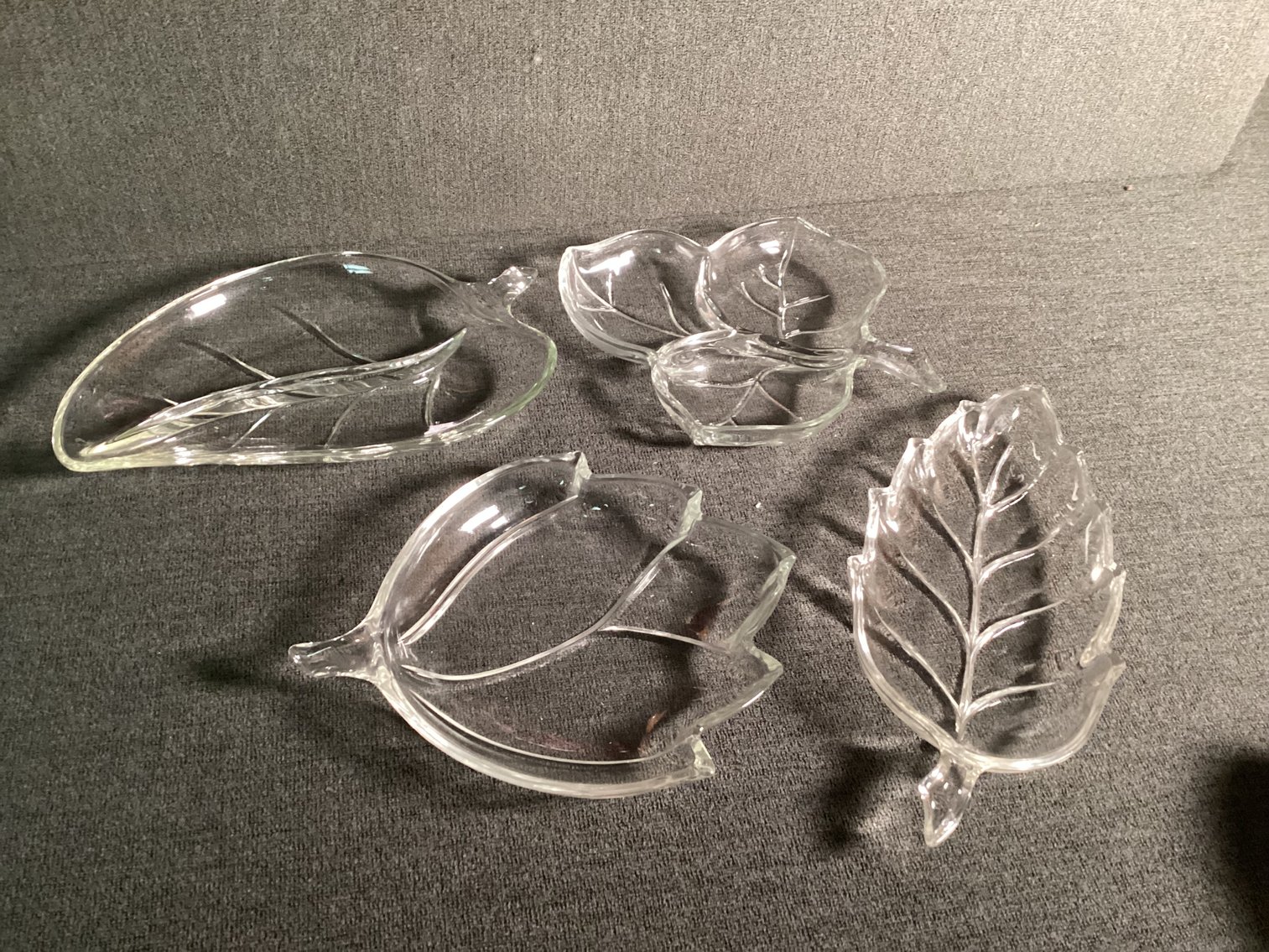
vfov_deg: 45.4
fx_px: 1137
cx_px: 634
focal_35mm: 31
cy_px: 476
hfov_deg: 58.3
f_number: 2.4
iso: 400
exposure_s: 1/40
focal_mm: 3.3
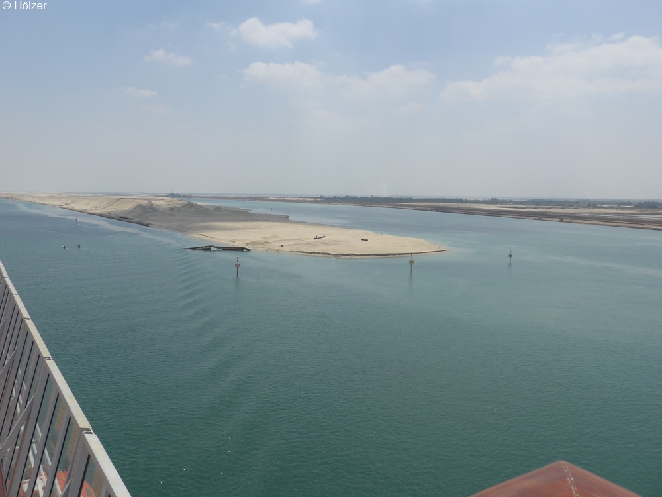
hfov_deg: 61.7
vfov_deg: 48.2
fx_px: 555
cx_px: 331
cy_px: 248
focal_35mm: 29
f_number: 3.5
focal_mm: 6
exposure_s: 1/2000
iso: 80
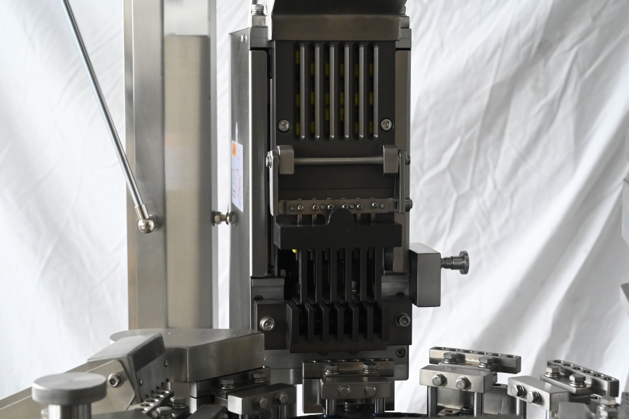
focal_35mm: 70
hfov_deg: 28.9
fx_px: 1222
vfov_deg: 19.4
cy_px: 210
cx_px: 314
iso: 10000
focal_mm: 70
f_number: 10
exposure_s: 1/125
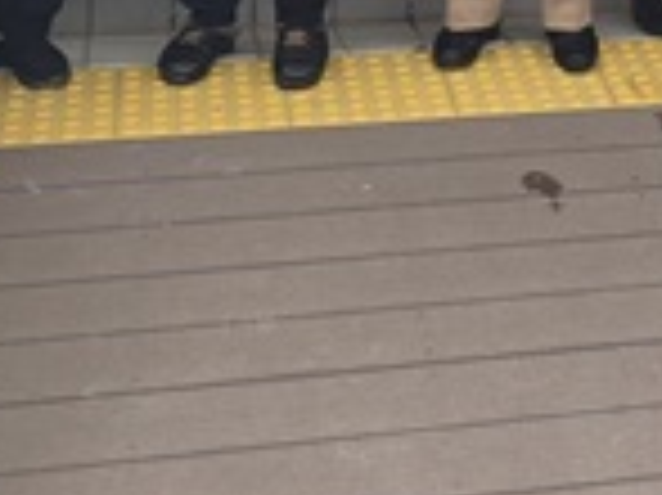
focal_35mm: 102
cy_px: -502
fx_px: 1949
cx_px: 676
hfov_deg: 18.7
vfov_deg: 12.7
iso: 12
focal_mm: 6.3
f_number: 1.7
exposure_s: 1/267
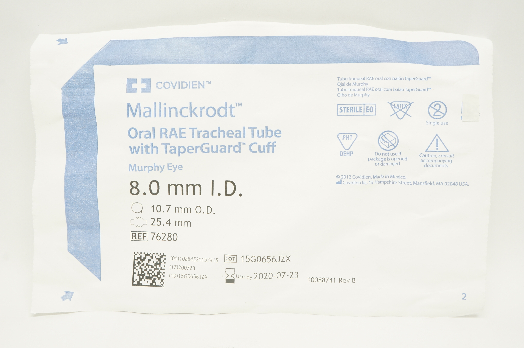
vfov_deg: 32.9
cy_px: 174
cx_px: 262
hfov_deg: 48.0
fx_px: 589
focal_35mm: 40
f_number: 11
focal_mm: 27
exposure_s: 1/15
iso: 400
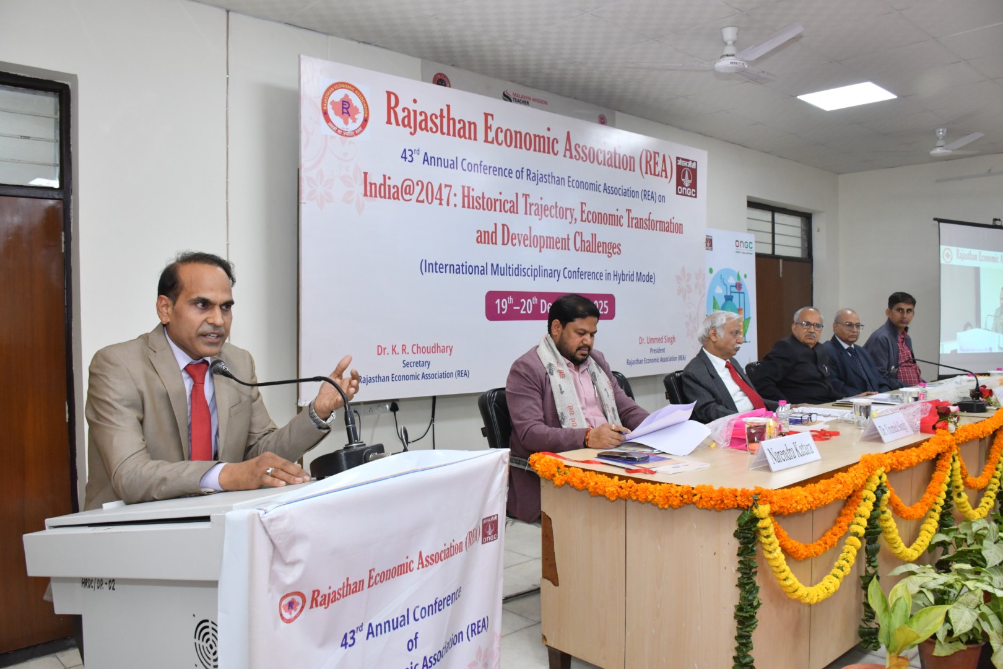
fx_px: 752
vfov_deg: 47.9
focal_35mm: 27
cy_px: 334
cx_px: 502
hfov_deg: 67.4
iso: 1250
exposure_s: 1/125
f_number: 5.6
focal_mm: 18
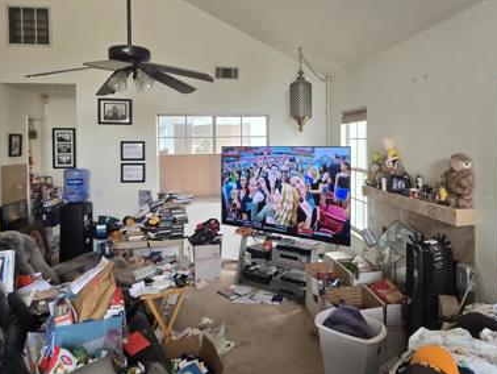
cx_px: 262
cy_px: 146
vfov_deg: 60.5
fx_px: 316
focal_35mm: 22
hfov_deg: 76.3
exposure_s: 1/60
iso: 160
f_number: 2.2
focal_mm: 2.2
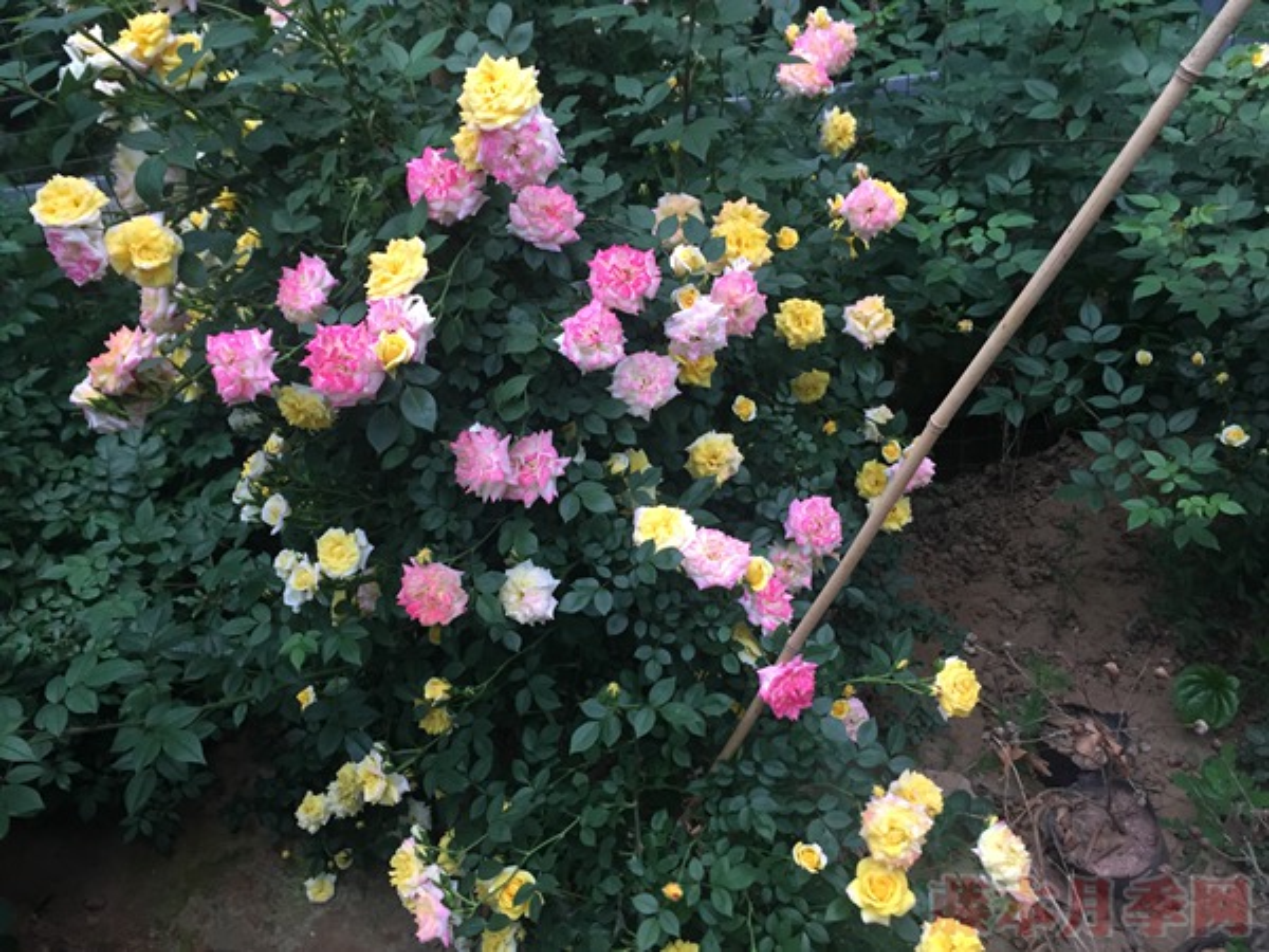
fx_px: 1063
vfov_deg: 48.2
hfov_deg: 61.7
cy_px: 476
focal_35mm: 29
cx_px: 634
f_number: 2.2
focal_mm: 4.15
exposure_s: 1/33
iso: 125
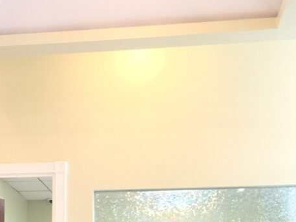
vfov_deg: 18.3
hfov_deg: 25.3
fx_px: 650
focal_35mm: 76
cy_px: 274
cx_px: 68
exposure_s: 1/30
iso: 32
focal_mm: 4.15
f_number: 2.2
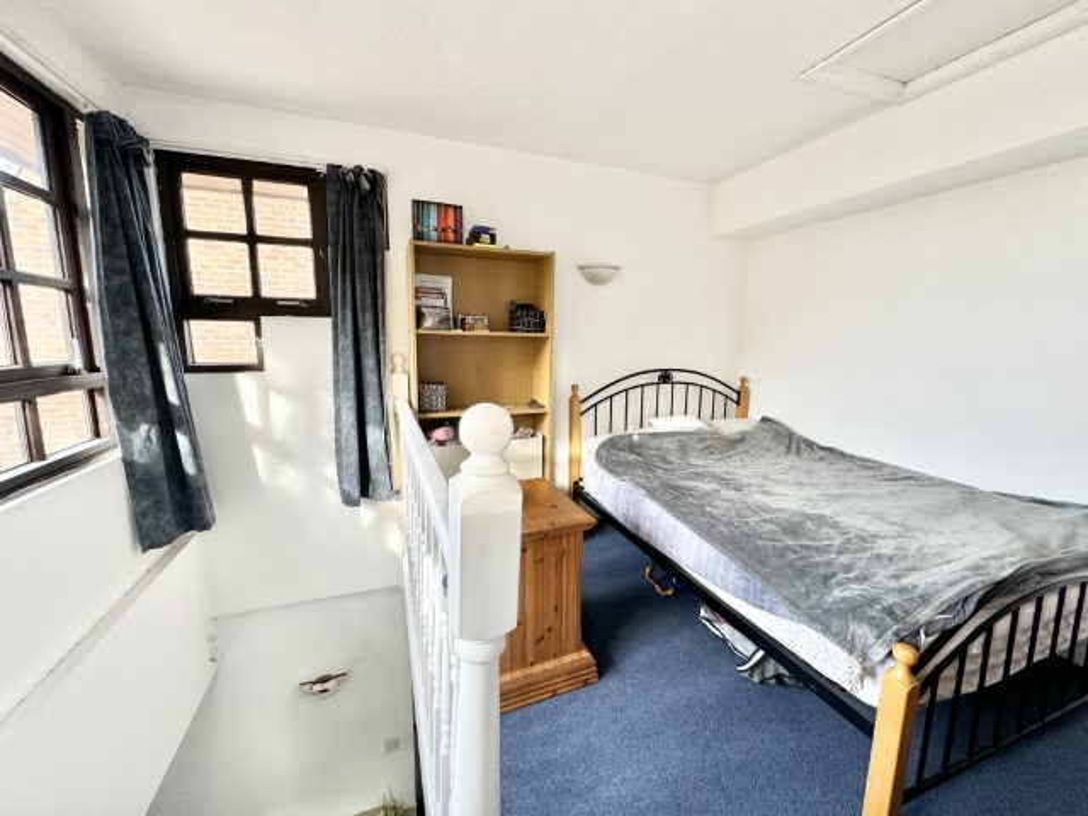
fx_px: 440
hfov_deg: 102.1
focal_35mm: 14
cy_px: 408
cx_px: 544
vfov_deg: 85.7
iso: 100
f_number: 2.2
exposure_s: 1/99
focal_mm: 2.22
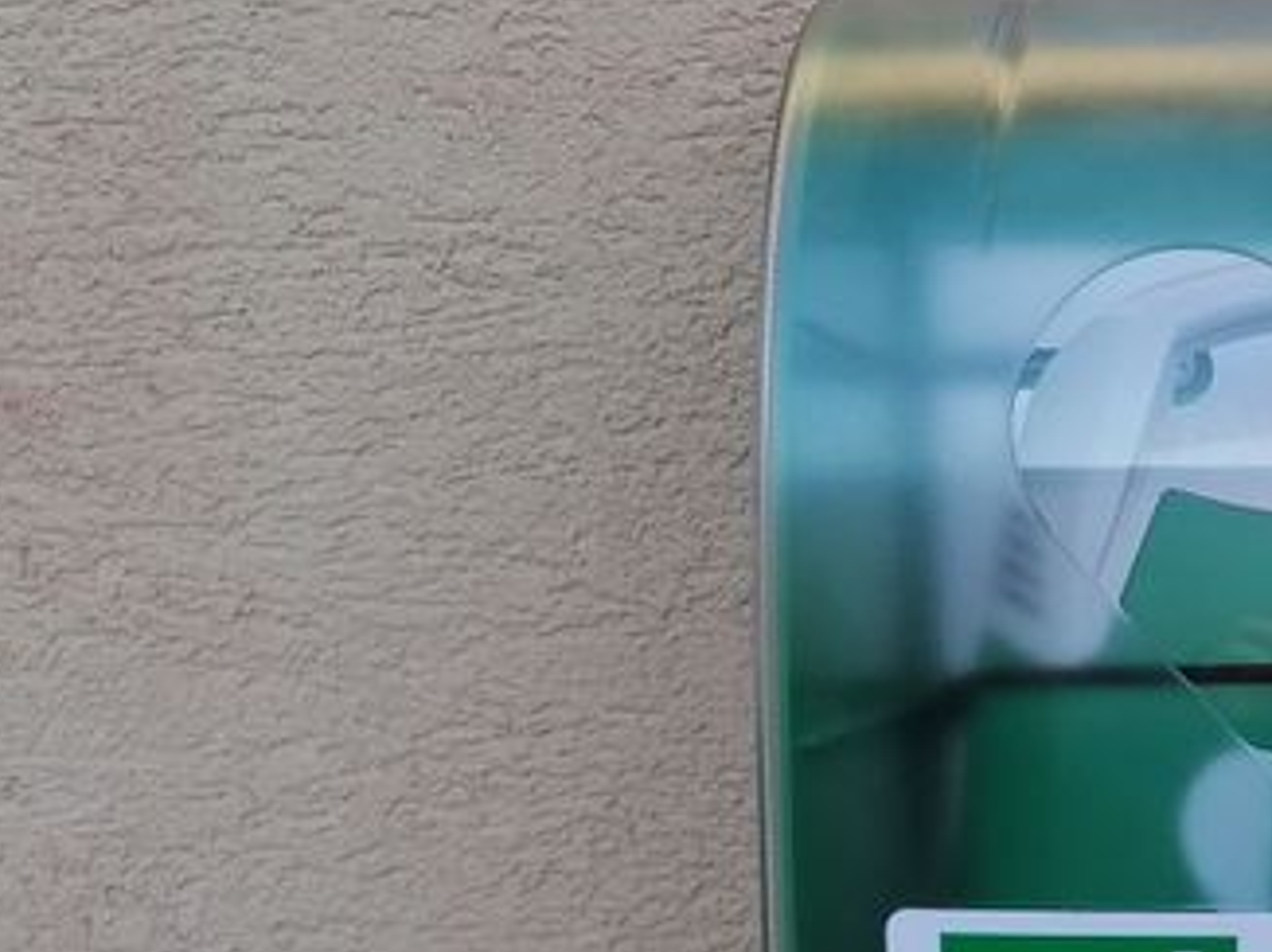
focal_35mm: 63
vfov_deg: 22.6
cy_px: 878
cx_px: 1389
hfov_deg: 28.1
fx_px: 2313
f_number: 1.8
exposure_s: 1/900
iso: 125
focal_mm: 4.75
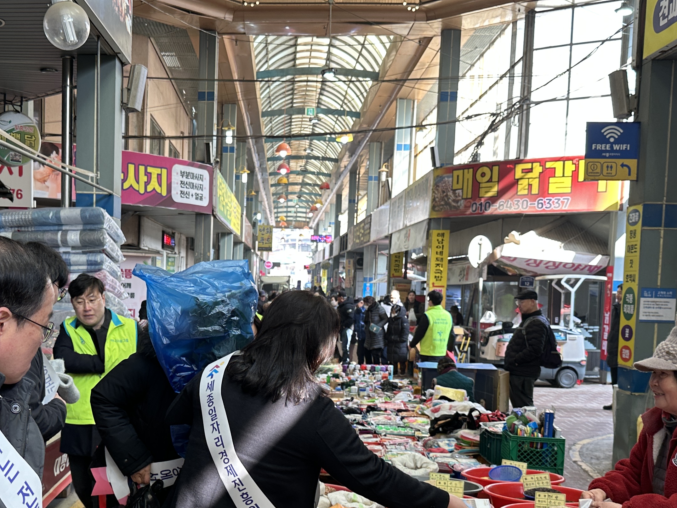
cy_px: 357
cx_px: 216
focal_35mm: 45
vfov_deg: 31.8
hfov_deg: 41.4
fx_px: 880
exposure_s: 1/120
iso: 100
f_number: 1.78
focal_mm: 6.86
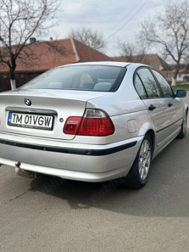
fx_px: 255
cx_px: 87
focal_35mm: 35
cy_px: 131
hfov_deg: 40.7
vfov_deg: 52.6
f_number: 1.5
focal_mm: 5.7
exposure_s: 1/3831
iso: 50
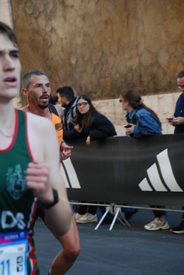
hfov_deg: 10.8
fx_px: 972
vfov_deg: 16.0
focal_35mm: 128
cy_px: 138
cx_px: 92
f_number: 5.6
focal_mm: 85
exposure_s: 1/400
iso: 1000
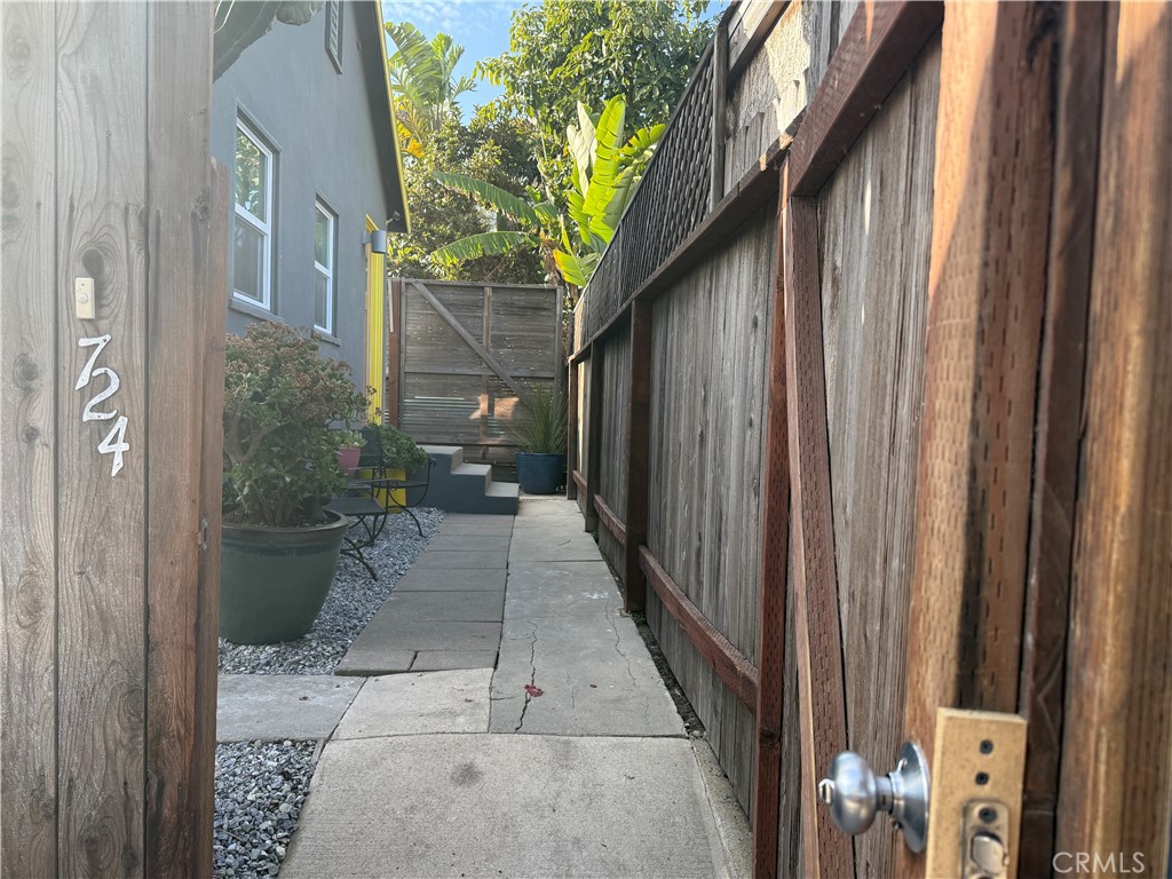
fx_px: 813
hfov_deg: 71.6
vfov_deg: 56.8
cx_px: 586
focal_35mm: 24
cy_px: 440
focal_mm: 6.76
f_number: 1.78
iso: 100
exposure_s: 1/780
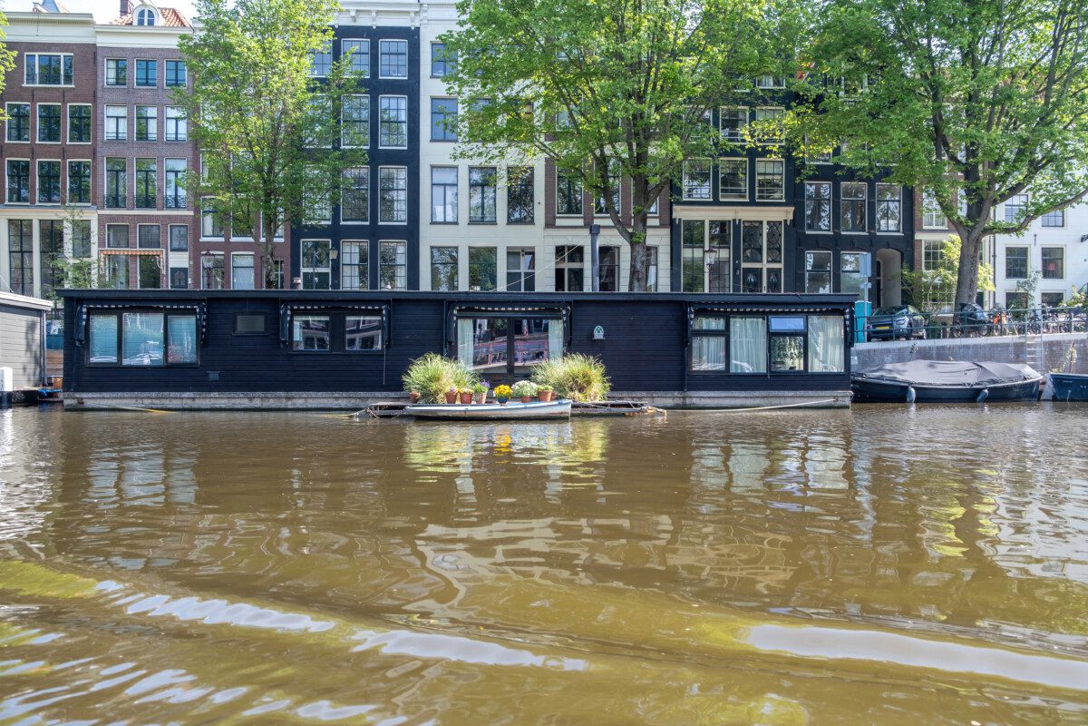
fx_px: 816
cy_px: 363
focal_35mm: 27
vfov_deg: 47.9
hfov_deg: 67.4
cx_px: 544
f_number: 4
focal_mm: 18
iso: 160
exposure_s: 1/210
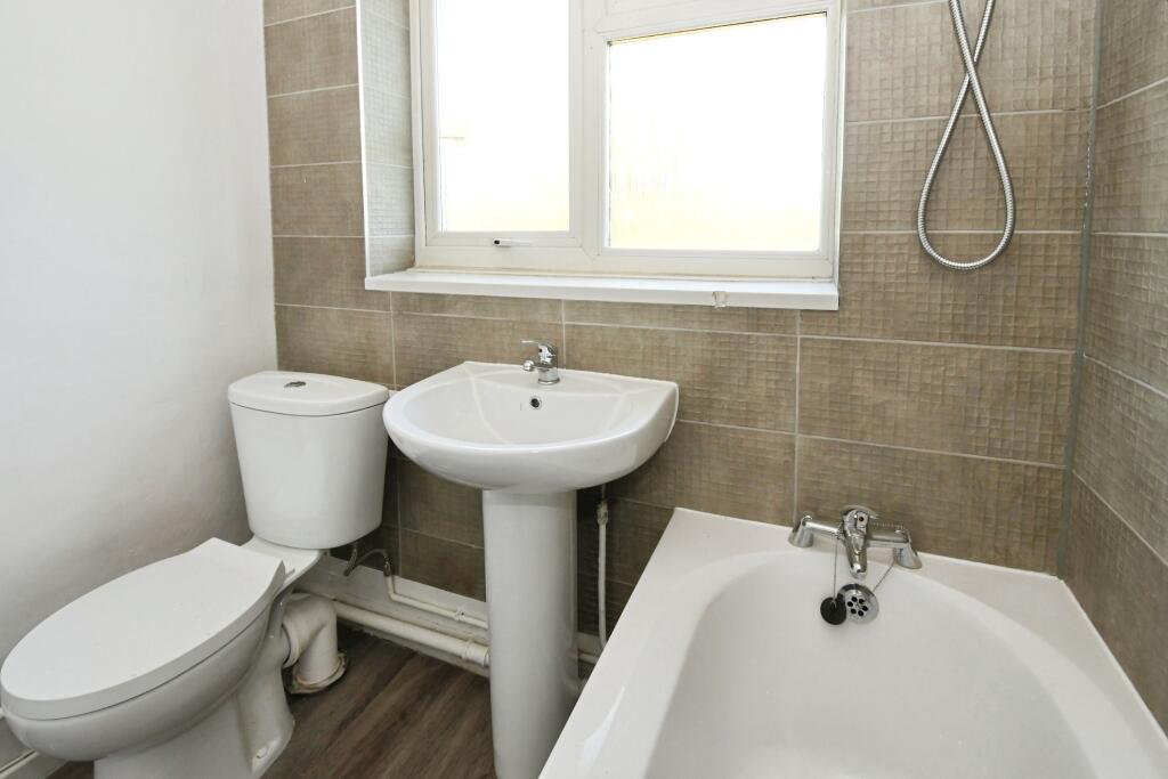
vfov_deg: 77.3
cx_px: 584
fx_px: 487
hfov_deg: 100.4
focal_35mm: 15
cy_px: 390
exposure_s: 1/60
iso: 800
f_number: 7.1
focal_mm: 10
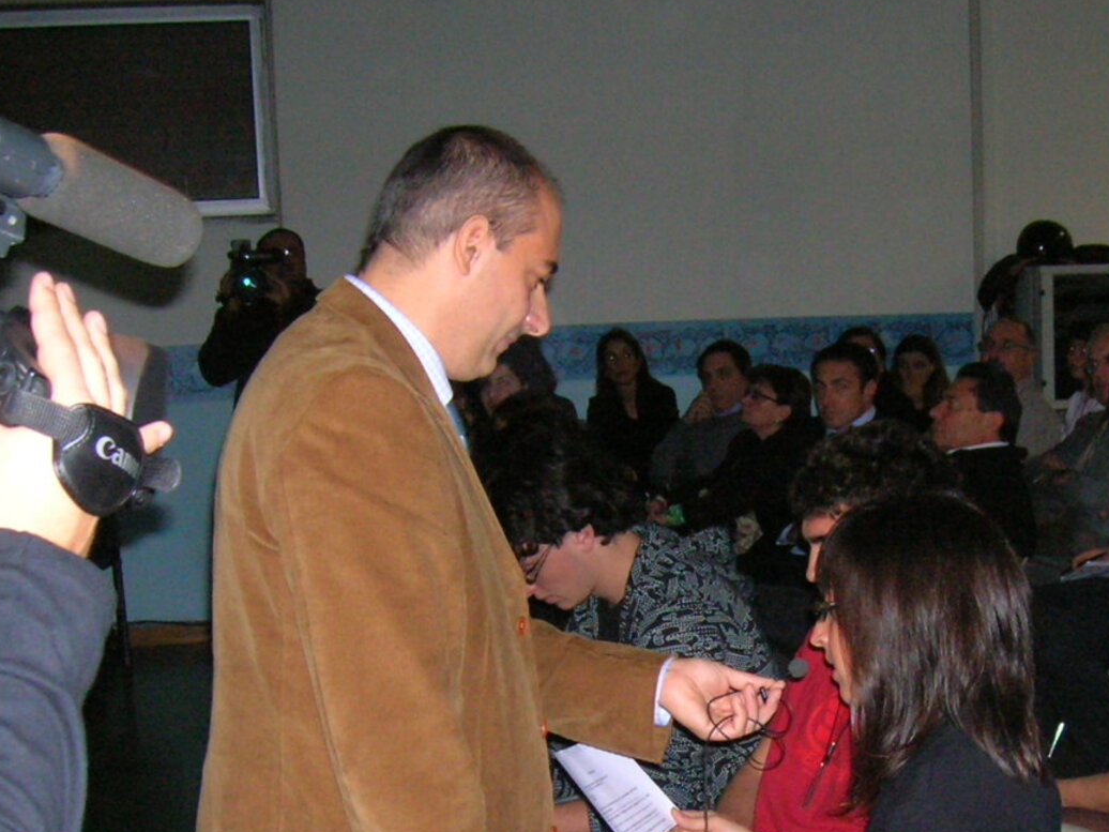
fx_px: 2018
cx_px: 805
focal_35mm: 63
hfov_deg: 30.3
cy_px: 725
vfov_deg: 22.8
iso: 200
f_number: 2.9
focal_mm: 5.7
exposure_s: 1/60.1
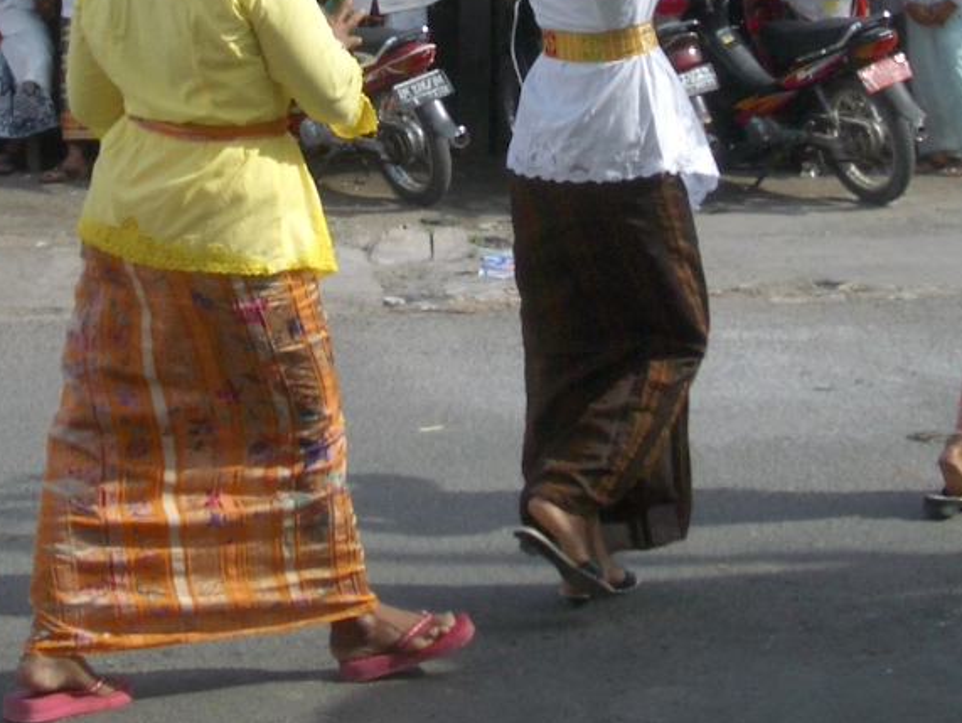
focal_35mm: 98
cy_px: -174
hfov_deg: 20.0
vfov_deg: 14.6
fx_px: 2725
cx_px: 435
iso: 50
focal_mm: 5.8
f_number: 4.3
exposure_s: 1/500
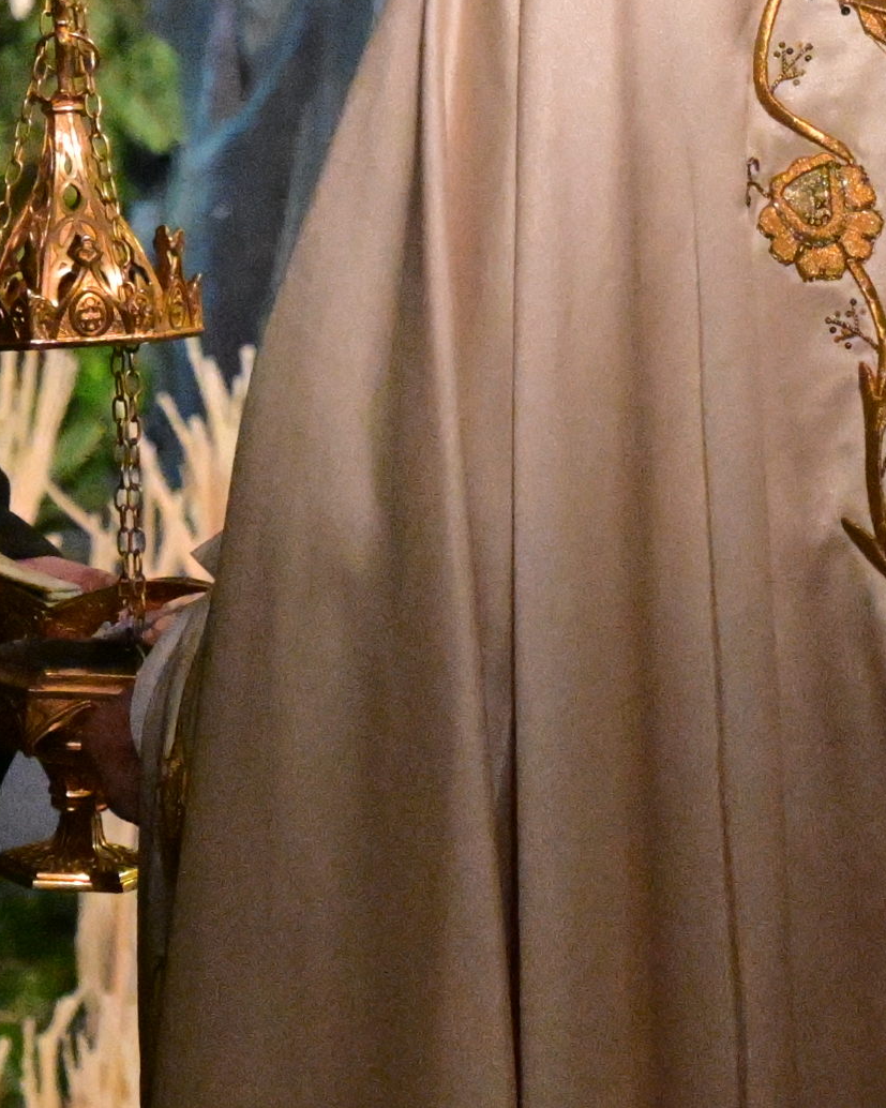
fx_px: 24226
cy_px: -40
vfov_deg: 2.6
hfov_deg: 2.1
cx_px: 837
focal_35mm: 739
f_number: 5.6
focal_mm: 135
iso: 10000
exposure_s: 1/320
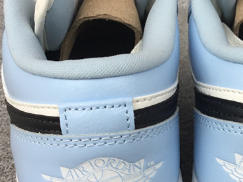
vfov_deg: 19.4
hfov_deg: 25.2
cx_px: 199
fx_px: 533
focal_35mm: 76
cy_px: 106
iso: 25
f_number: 2.4
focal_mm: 3.3
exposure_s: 1/127
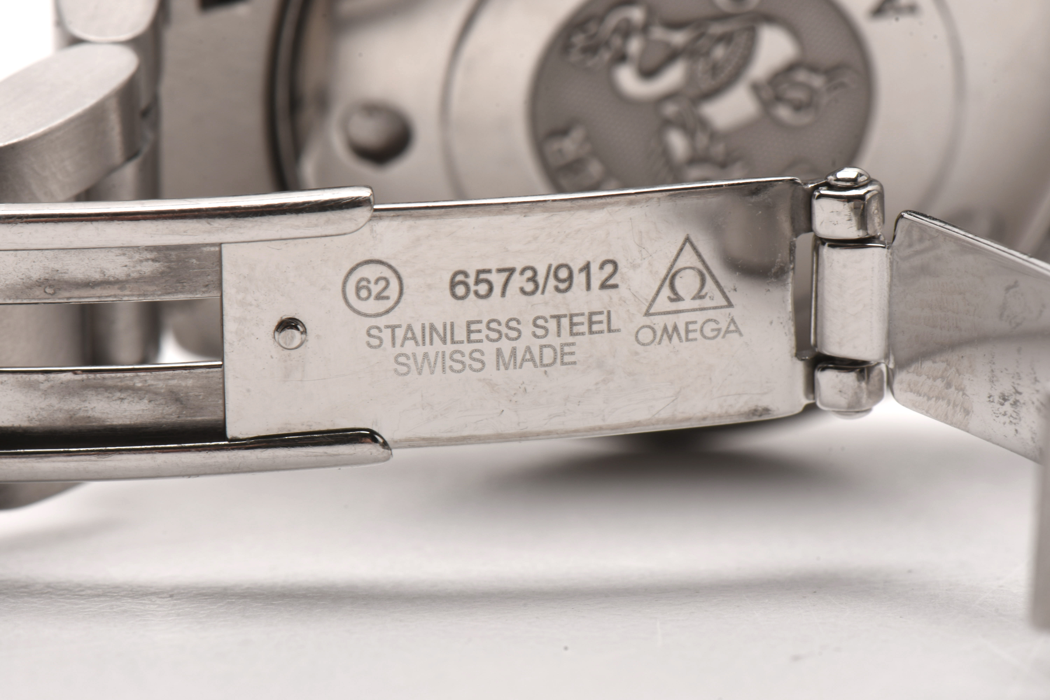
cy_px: 350
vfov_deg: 10.8
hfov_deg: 16.1
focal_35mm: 128
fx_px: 3718
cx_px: 525
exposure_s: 1/100
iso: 100
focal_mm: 85
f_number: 25
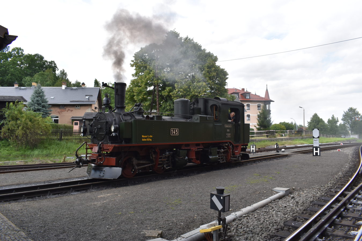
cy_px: 120
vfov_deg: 48.0
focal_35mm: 27
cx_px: 181
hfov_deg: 67.4
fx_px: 272
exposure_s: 1/250
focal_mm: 18
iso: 280
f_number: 8
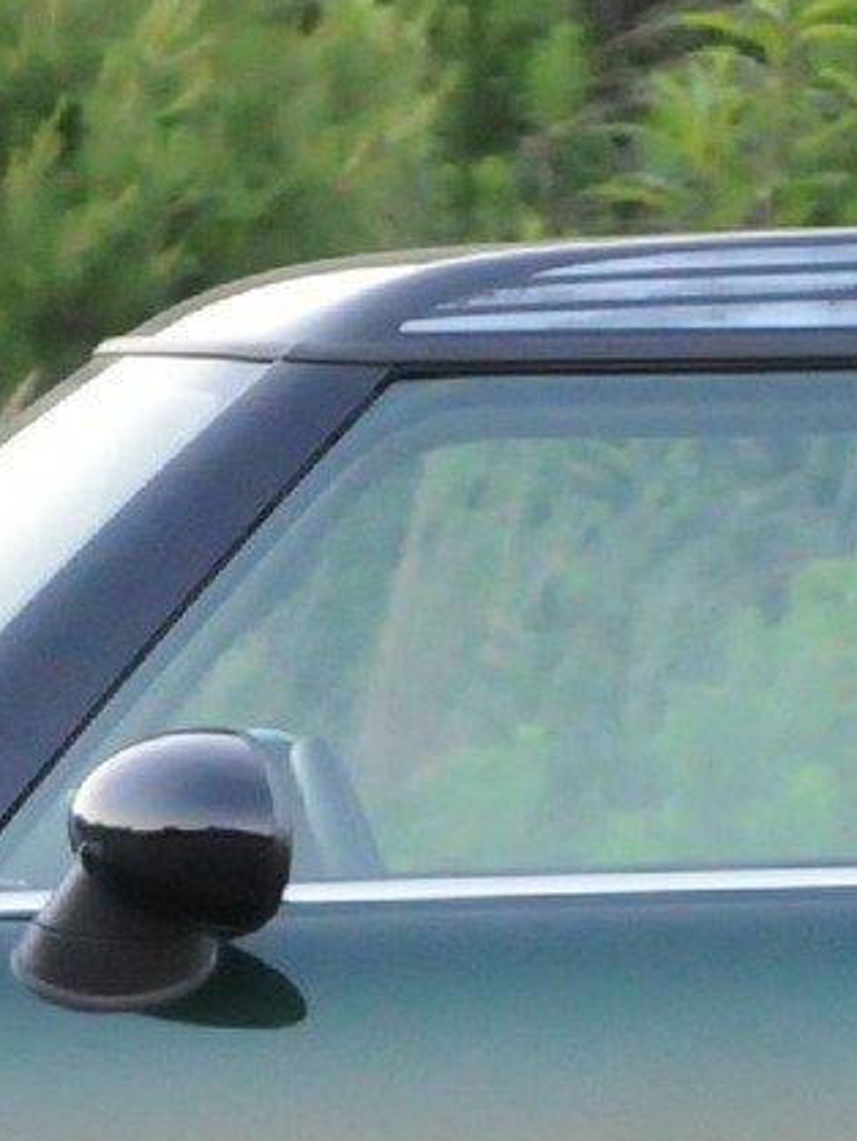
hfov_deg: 2.4
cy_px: 1036
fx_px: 20445
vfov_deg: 3.2
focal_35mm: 620
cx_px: 849
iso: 2000
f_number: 5
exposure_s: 1/125
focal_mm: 72
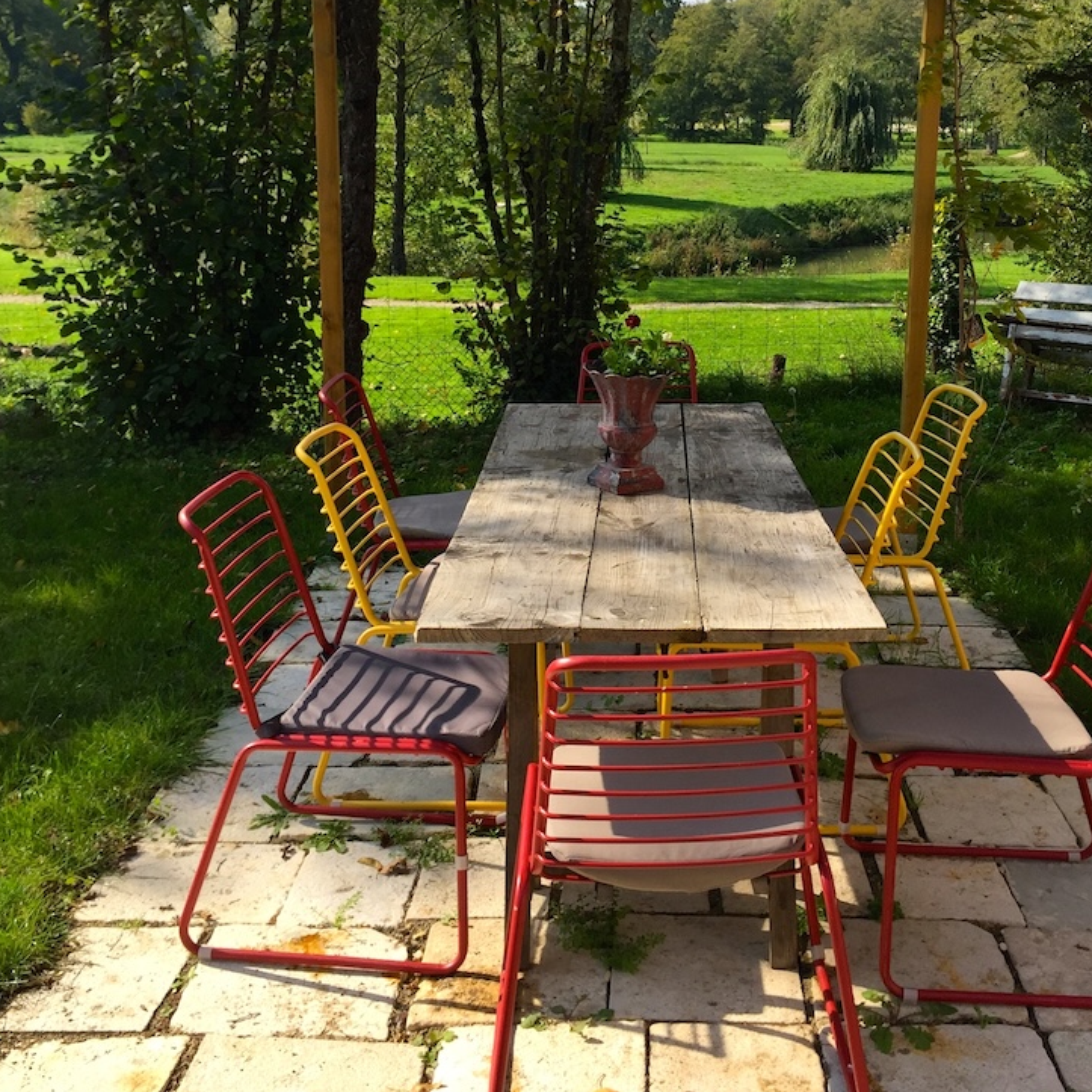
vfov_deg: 42.1
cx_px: 612
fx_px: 1392
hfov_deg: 42.8
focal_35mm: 39
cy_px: 340
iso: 32
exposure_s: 1/1041
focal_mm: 4.15
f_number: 2.2
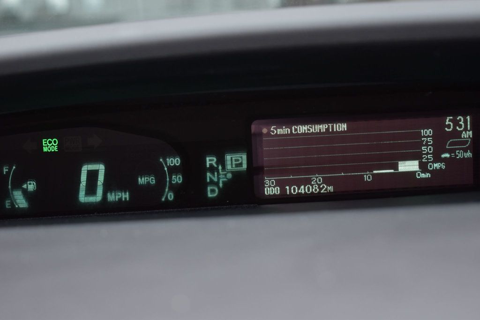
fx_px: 920
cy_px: 160
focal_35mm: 69
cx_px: 240
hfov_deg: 29.3
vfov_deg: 19.7
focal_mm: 46
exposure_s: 1/50
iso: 400
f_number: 5.3
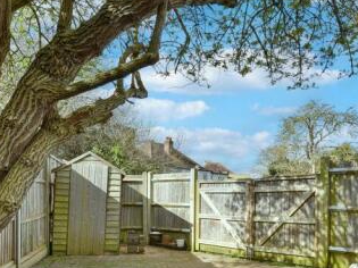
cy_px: 202
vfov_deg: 45.1
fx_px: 310
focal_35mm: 30
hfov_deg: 59.9
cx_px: 195
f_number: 8
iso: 160
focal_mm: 10
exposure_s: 1/80
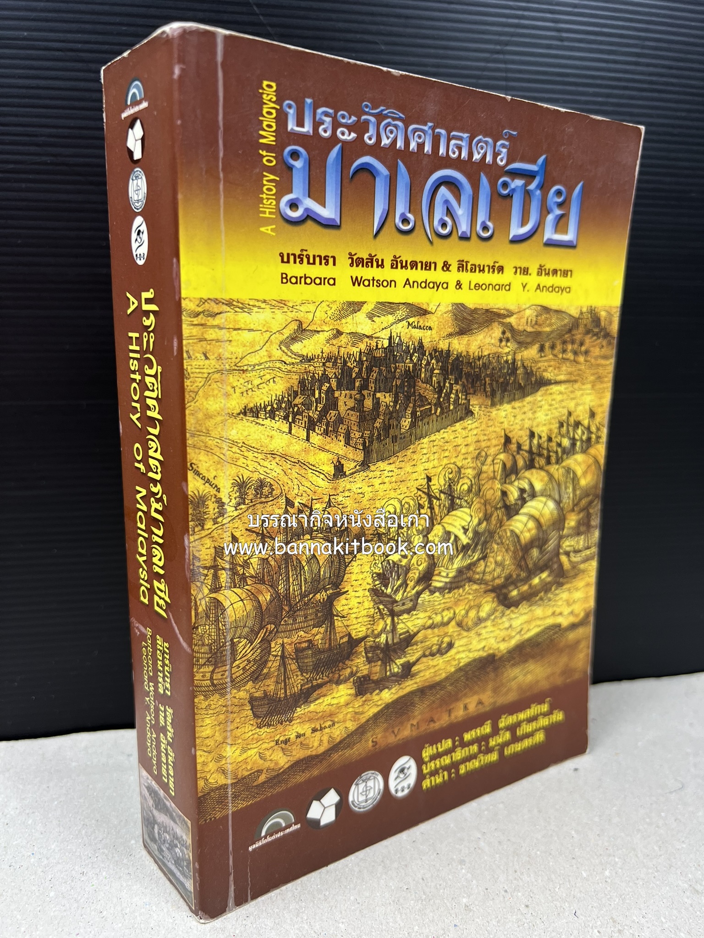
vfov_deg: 67.3
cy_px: 469
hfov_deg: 53.1
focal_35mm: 26
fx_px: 705
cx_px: 352
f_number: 1.5
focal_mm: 5.7
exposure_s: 1/100
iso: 80
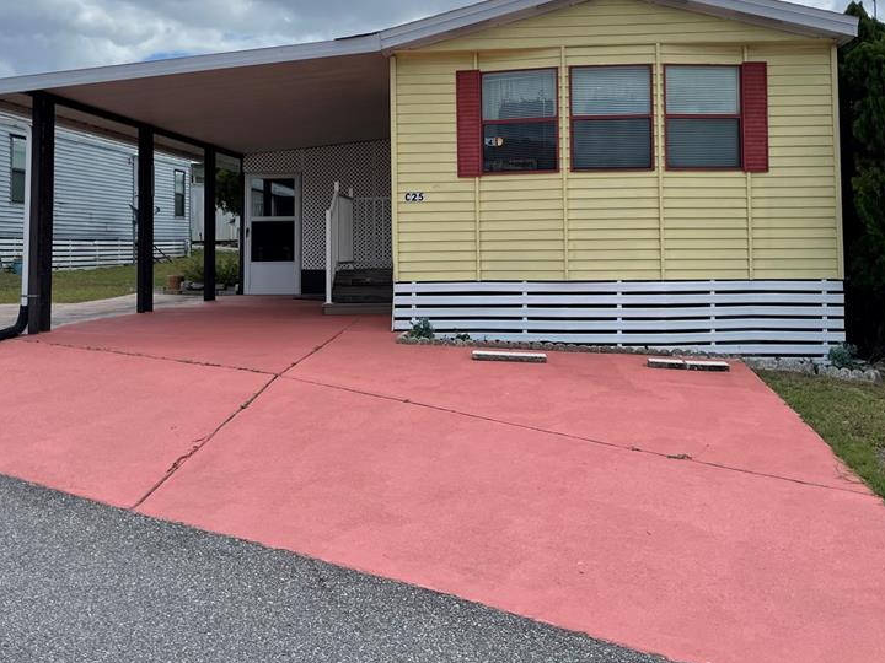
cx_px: 450
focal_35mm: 37
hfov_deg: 50.1
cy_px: 216
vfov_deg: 38.2
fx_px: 946
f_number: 1.6
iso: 32
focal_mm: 4.2
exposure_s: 1/3861
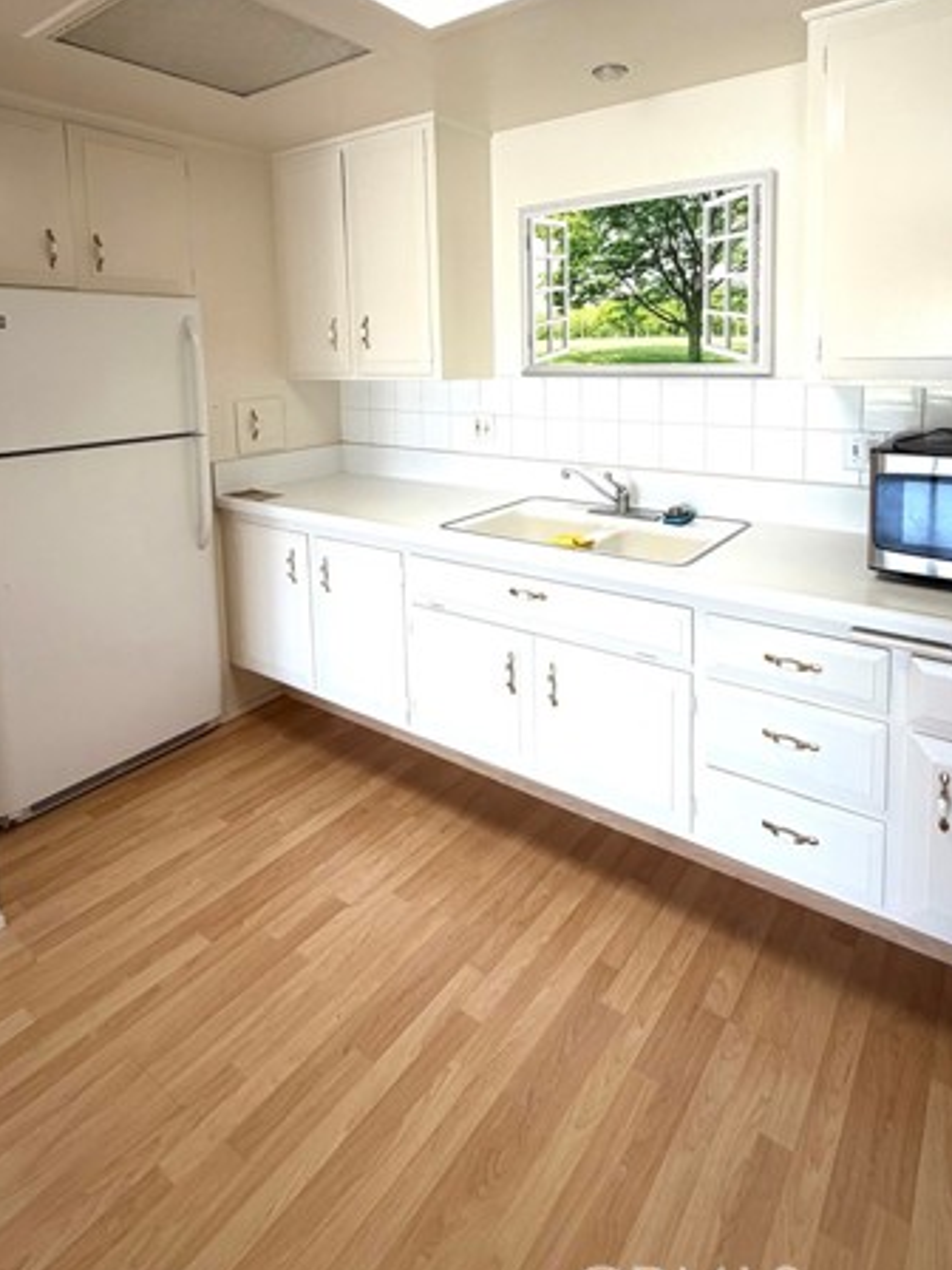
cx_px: 536
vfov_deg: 79.1
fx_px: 733
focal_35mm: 20
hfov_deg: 65.7
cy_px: 425
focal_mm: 2.22
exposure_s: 1/121
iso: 160
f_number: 2.2
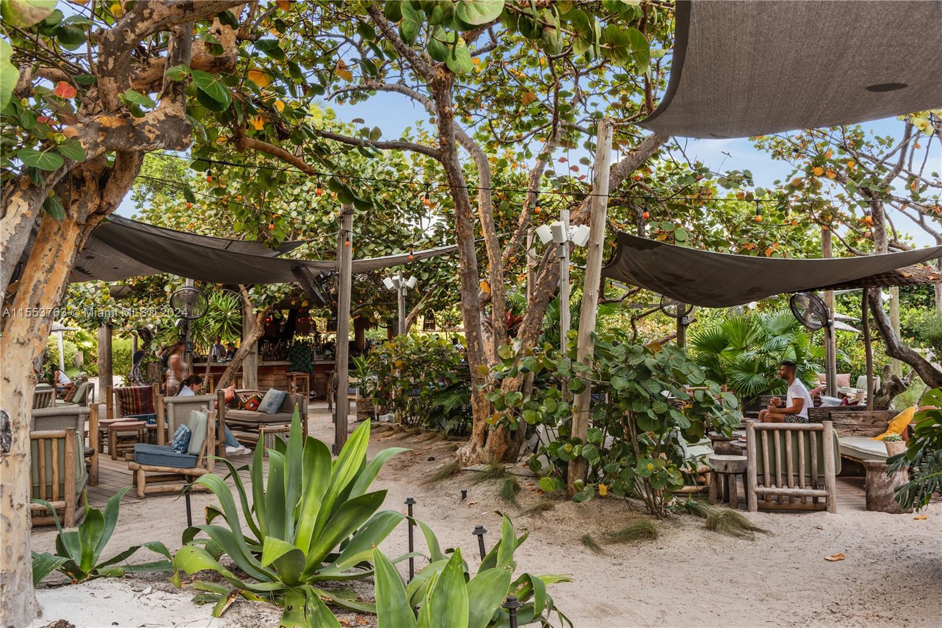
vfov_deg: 42.3
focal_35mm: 31
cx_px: 471
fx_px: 811
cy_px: 314
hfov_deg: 60.3
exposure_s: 1/15
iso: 100
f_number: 8
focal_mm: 31
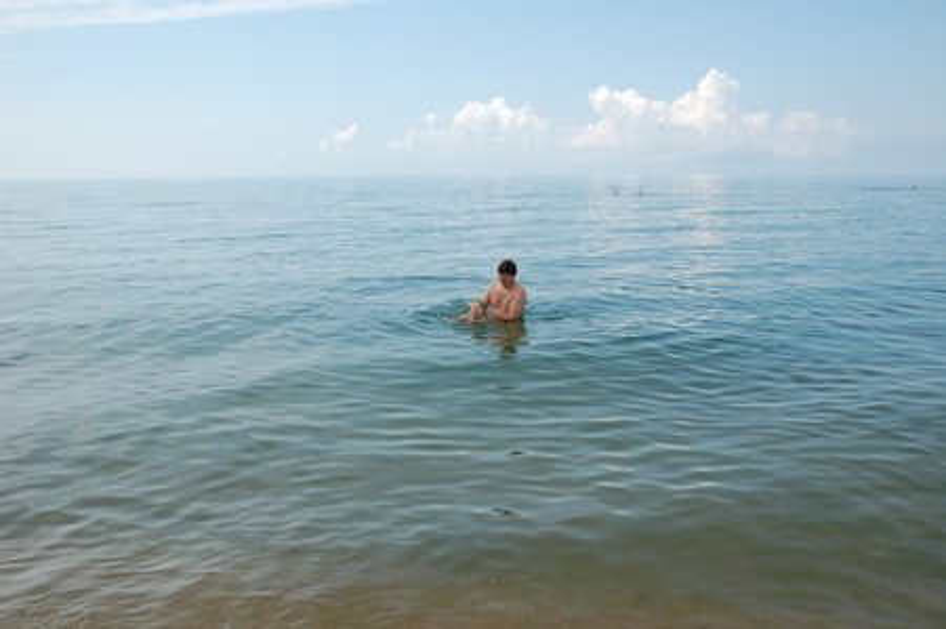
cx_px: 473
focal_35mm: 33
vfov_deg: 39.9
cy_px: 314
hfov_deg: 57.3
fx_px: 866
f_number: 9
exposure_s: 1/320
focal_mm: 22
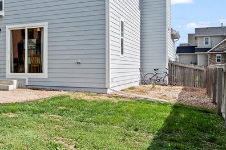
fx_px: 288
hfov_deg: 39.9
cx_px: 25
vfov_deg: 29.2
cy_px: 53
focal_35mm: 46
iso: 500
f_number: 8
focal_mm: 17.7
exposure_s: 1/320
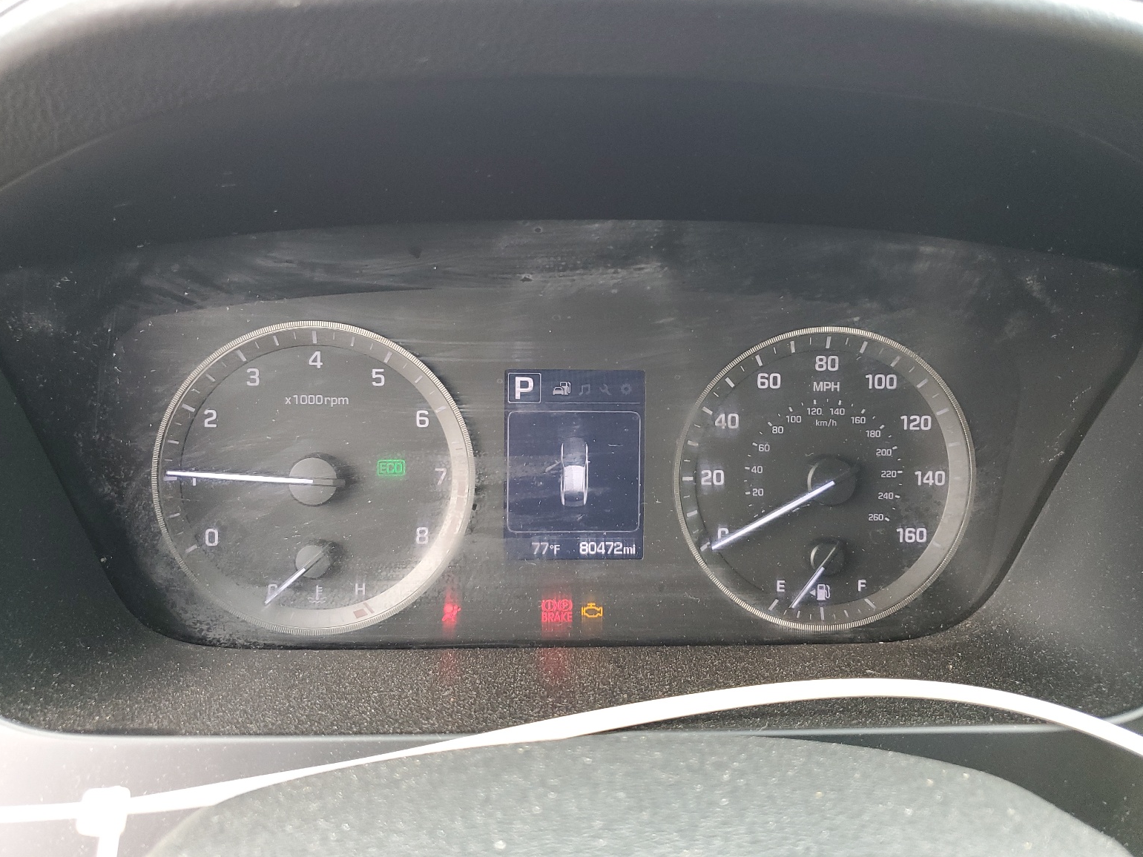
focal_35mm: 27
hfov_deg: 65.3
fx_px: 892
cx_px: 577
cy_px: 413
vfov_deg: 51.3
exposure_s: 1/60.2
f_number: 1.5
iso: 104
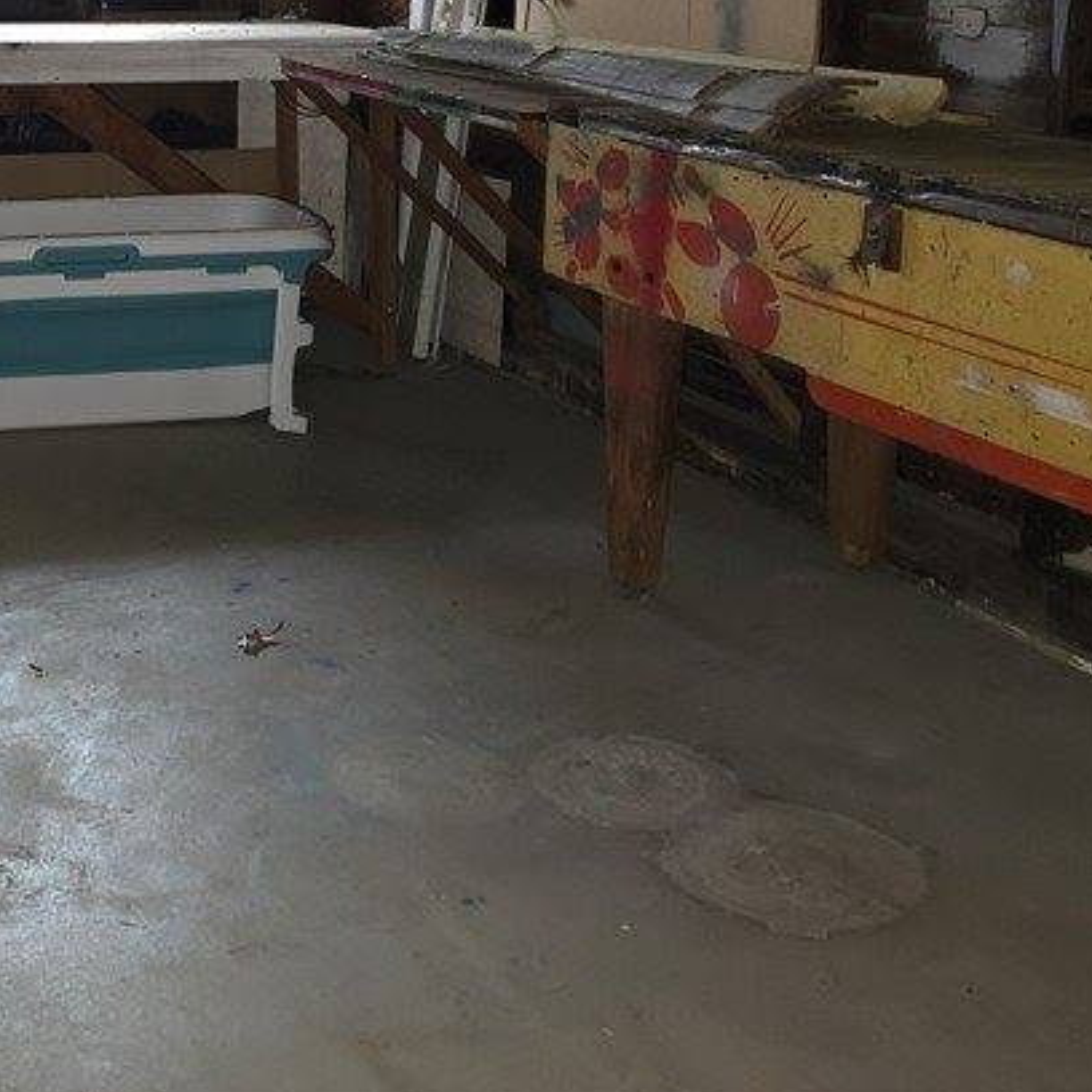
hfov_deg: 31.6
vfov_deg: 31.6
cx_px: 80
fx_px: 1820
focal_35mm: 51
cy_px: 83
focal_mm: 6.3
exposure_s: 1/12
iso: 320
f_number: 1.7
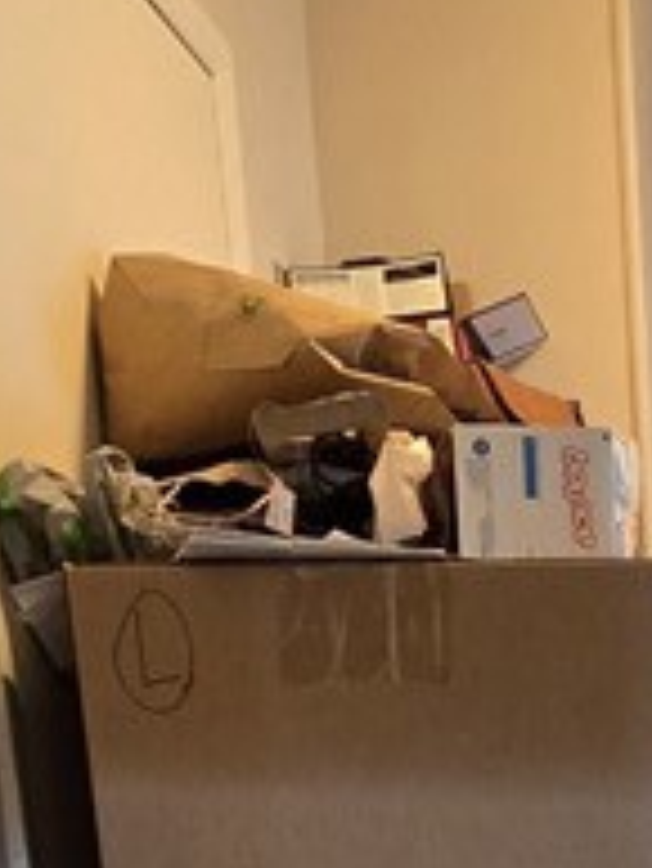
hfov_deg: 19.2
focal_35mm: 69
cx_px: 913
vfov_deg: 21.3
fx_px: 1731
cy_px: 1453
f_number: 2.2
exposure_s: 1/60
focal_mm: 2.2
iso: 400
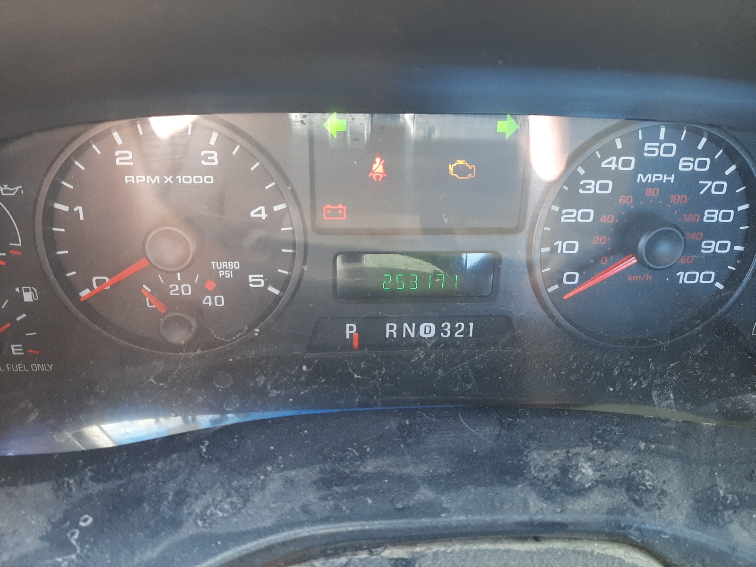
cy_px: 284
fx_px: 568
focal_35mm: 26
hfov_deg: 67.3
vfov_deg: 53.1
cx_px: 378
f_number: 1.7
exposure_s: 1/60.2
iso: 95
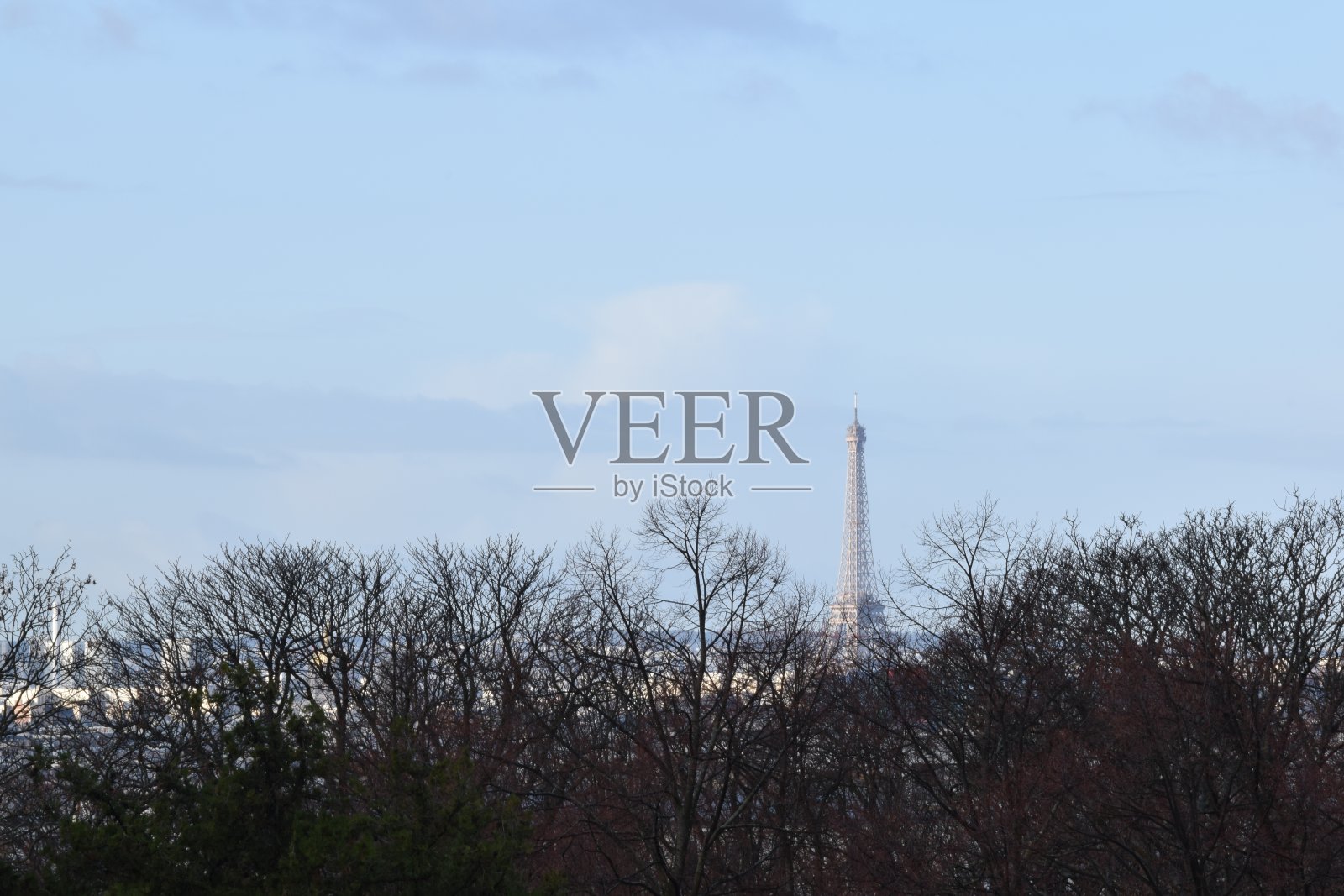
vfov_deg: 7.0
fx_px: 7280
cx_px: 672
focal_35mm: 195
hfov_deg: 10.5
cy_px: 448
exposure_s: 1/25
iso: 100
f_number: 20
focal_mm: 130
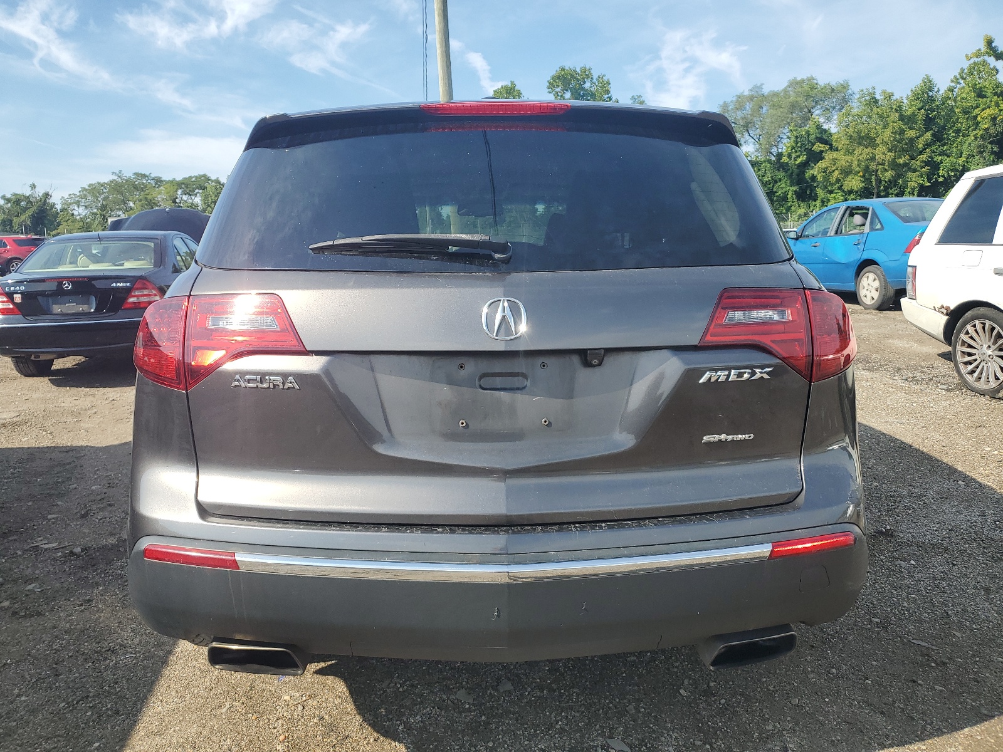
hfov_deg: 67.3
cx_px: 502
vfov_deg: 53.1
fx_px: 753
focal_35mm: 26
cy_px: 376
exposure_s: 1/2000
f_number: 1.5
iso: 50
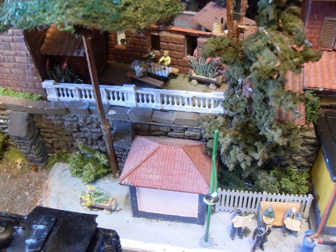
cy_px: 126
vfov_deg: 41.8
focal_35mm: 34
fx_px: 330
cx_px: 168
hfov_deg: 54.0
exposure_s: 1/15
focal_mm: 6.3
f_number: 2.8
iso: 200
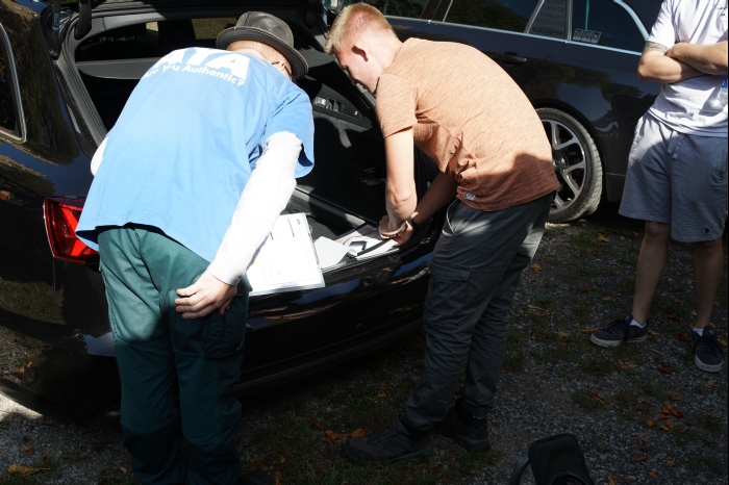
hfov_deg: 48.5
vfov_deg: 33.4
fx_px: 810
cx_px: 364
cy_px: 242
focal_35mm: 40
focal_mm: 40
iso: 200
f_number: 9
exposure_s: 1/160
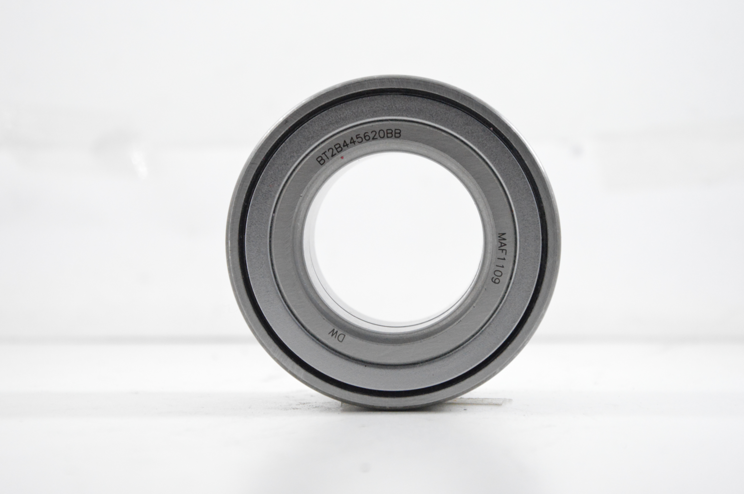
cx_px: 395
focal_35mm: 115
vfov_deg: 11.9
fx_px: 2374
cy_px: 236
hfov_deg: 17.8
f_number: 7.1
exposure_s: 1/100
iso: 3200
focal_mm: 70
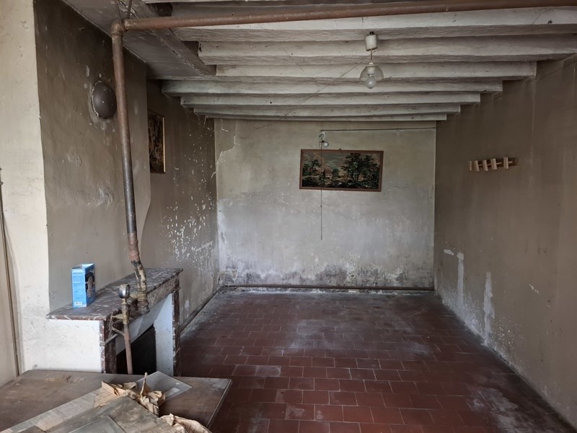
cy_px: 216
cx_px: 288
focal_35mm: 23
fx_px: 383
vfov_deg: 58.9
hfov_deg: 73.9
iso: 400
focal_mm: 5.54
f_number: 1.8
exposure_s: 1/25
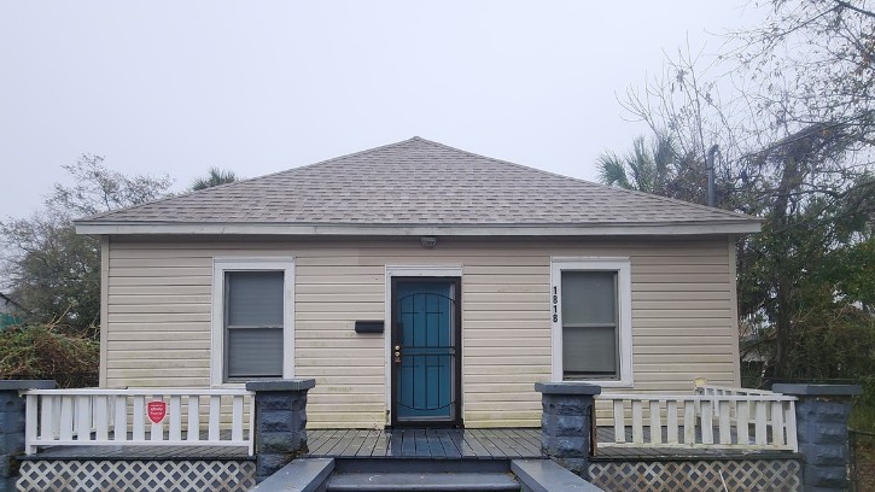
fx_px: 464
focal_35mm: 20
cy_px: 347
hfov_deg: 86.6
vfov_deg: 54.2
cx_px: 437
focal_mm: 2.2
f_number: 2.2
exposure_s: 1/120
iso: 50
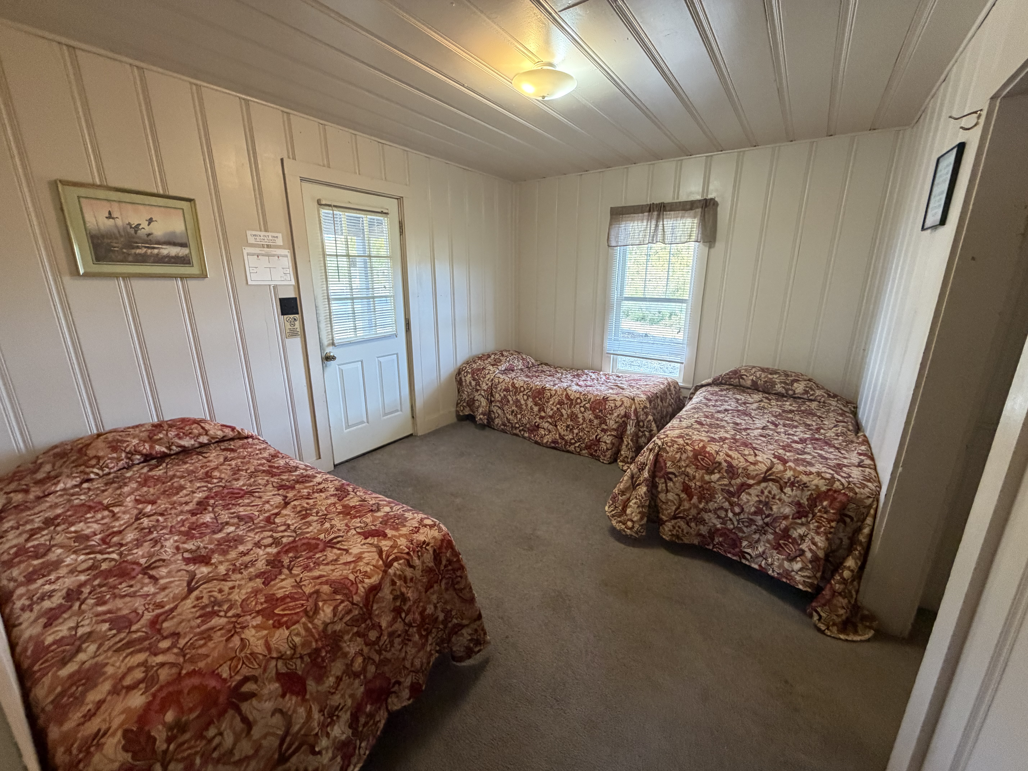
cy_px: 386
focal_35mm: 14
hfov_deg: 102.1
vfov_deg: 85.7
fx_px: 416
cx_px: 514
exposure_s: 1/60
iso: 320
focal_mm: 2.22
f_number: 2.2
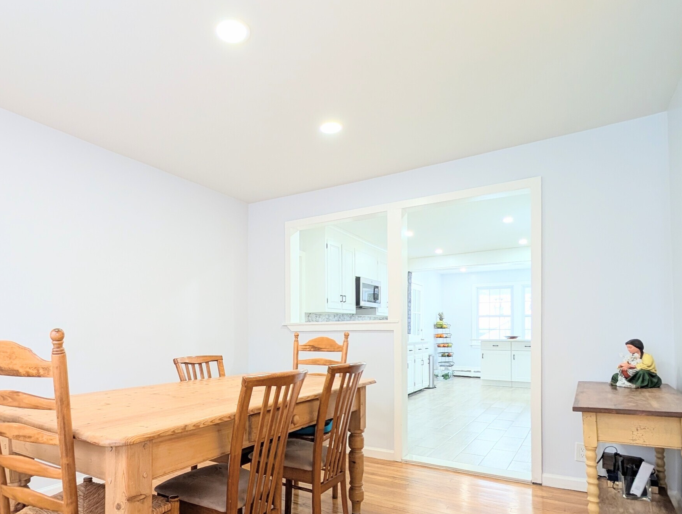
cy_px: 327
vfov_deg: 62.5
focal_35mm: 21
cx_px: 275
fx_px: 414
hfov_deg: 78.1
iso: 59
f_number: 1.7
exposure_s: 1/60
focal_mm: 2.02
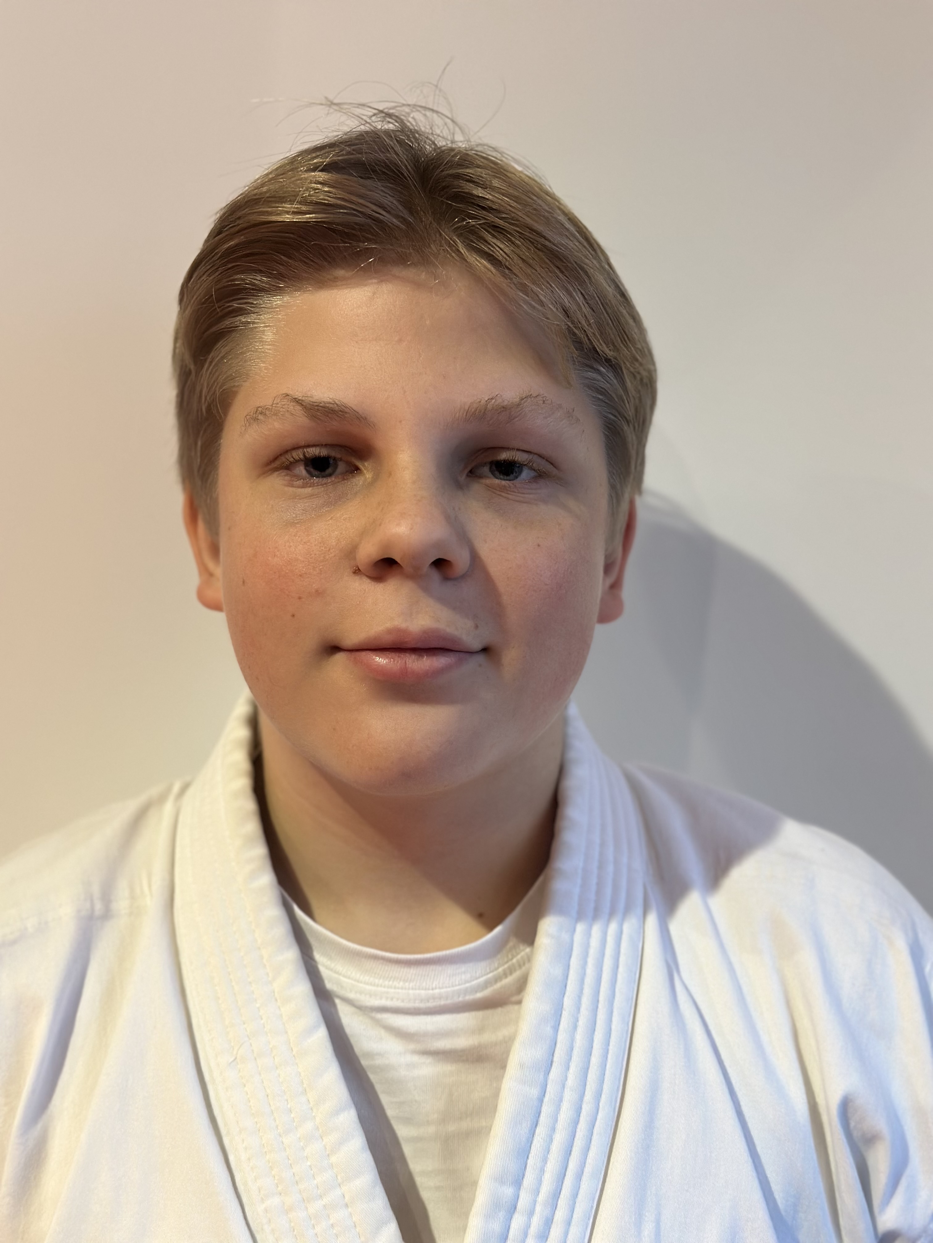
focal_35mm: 48
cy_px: 622
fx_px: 1725
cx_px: 466
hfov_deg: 30.3
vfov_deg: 39.7
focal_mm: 6.86
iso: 250
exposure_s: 1/33
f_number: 1.78
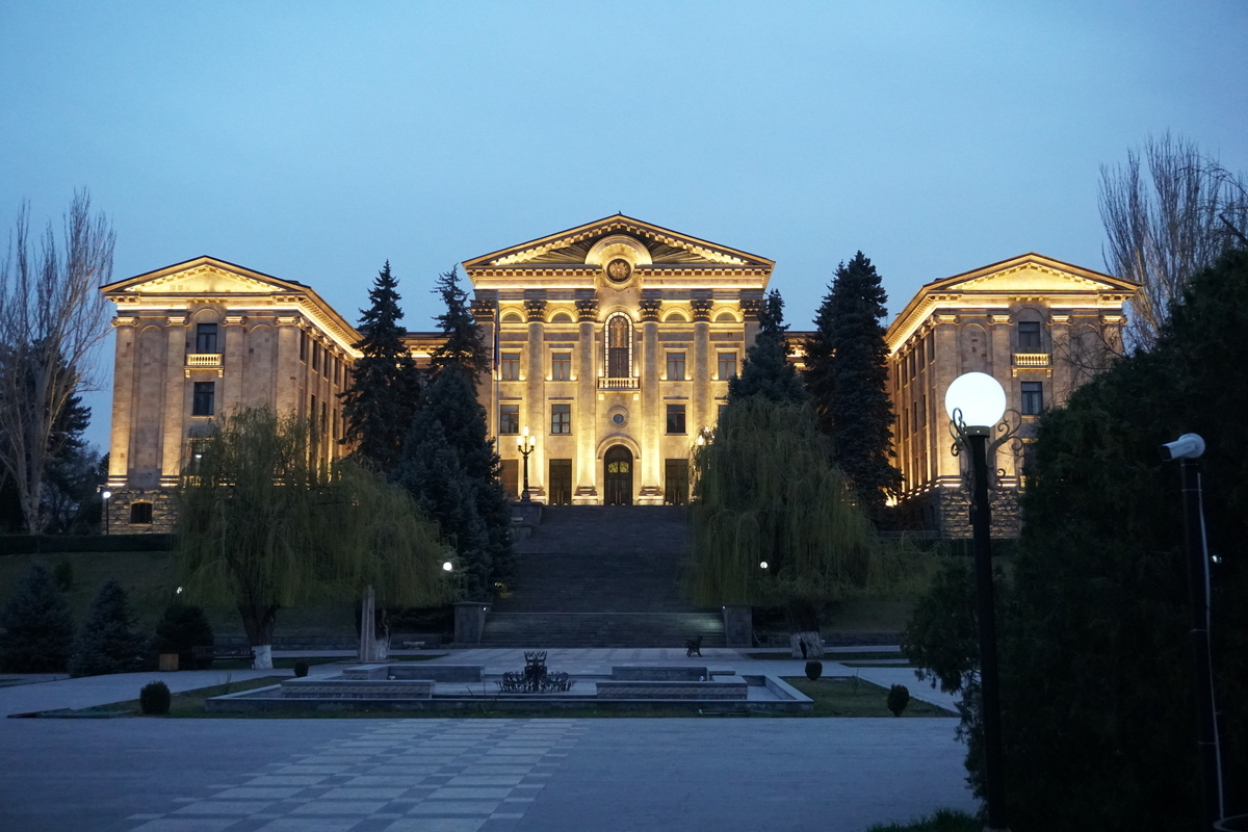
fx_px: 1352
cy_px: 416
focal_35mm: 39
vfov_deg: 34.2
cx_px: 624
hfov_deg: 49.6
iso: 5000
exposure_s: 1/200
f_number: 4.5
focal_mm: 26
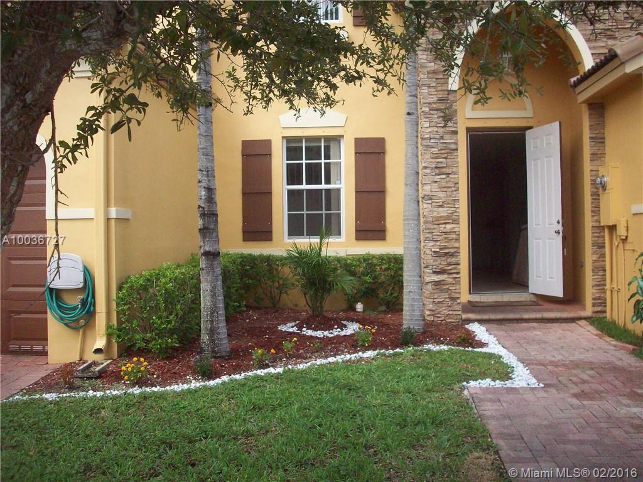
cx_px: 322
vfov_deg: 38.7
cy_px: 241
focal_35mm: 37
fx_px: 687
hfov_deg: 50.1
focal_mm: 6.2
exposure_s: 1/890
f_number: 2.8
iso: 200
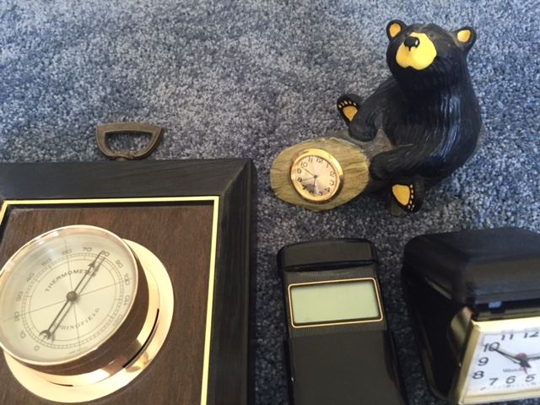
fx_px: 452
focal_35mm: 29
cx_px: 270
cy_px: 202
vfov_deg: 48.2
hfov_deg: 61.7
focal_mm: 4.15
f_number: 2.2
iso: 125
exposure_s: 1/30
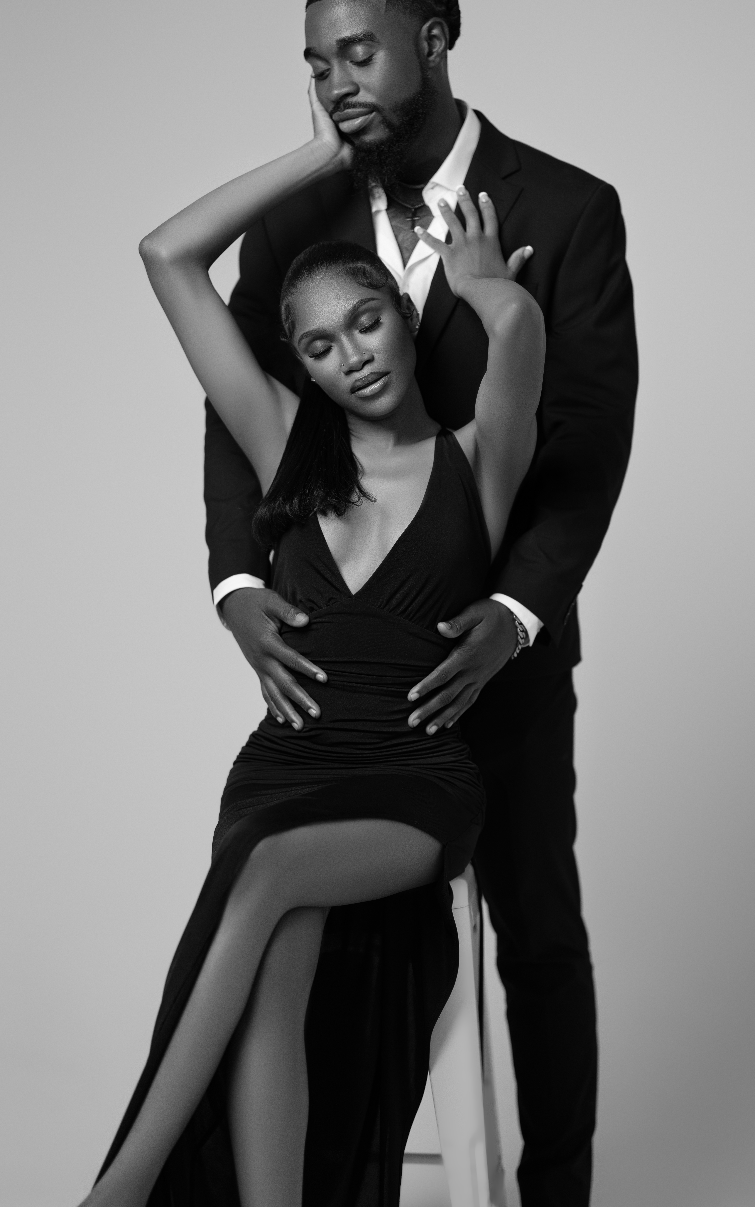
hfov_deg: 13.9
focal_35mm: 94
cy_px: 577
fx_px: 3095
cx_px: 396
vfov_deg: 22.1
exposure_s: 1/250
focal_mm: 85
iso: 100
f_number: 1.4
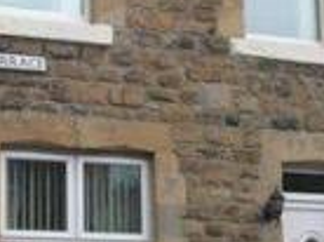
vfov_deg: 11.3
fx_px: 1224
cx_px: 79
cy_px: 90
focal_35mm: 131
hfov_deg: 15.0
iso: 50
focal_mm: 6.5
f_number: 5.2
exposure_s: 1/188
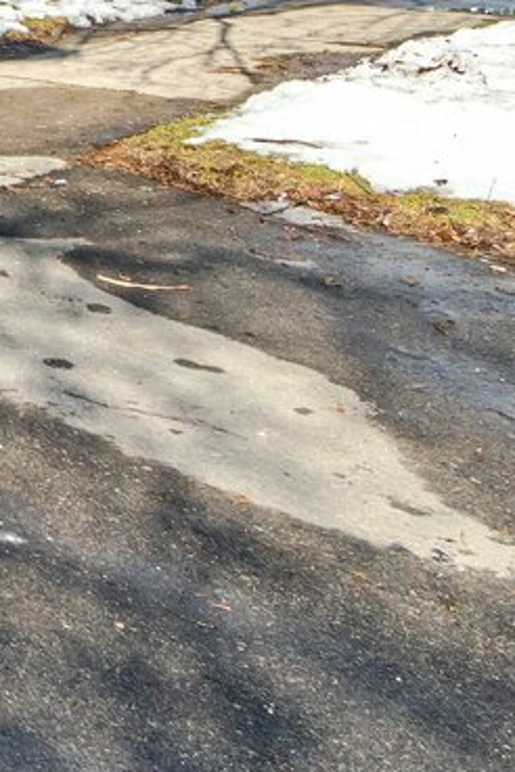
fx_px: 1674
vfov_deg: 23.5
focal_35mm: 78
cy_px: -184
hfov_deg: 12.6
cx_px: -808
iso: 50
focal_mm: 10
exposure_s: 1/125
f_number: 7.1
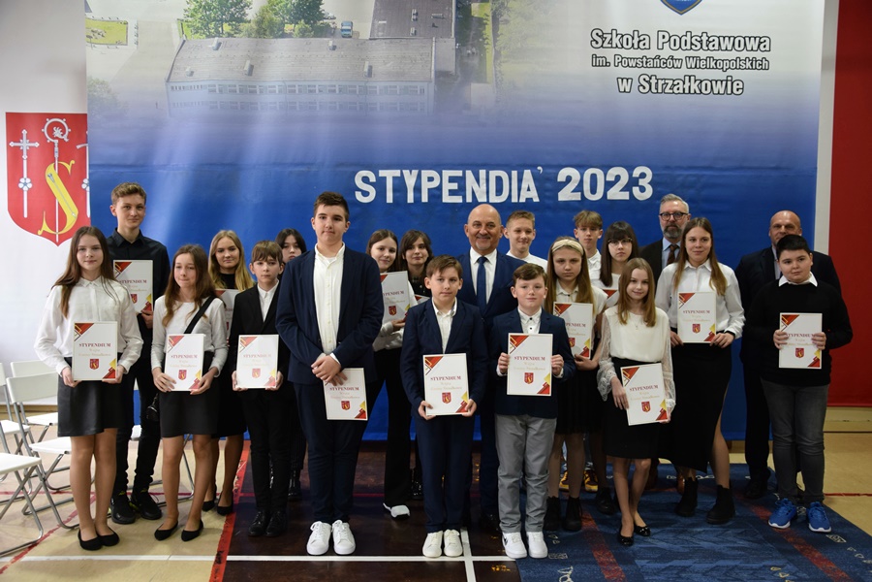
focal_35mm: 32
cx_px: 436
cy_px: 291
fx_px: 763
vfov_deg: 41.7
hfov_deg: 59.5
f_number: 4.5
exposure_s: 1/100
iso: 500
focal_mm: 21
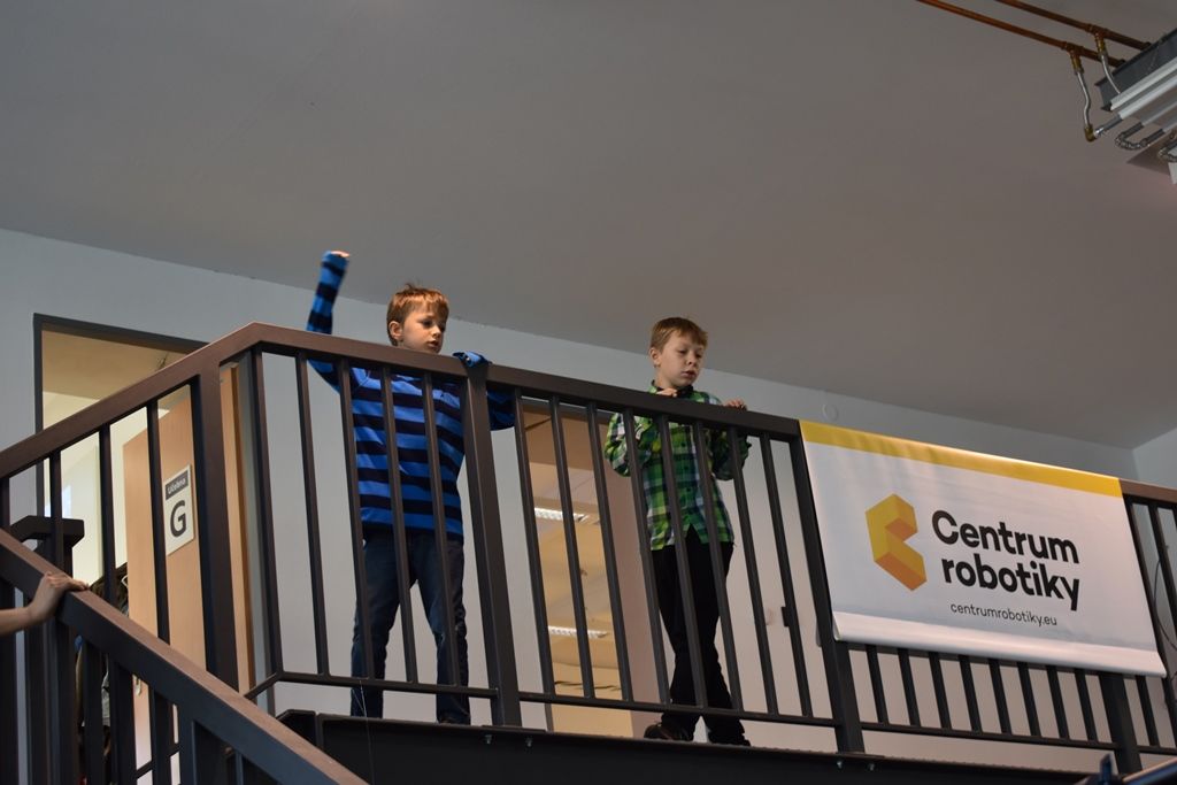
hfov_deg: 29.2
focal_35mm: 69
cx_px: 588
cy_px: 392
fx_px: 2256
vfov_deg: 19.7
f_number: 5.3
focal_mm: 46
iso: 450
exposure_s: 1/80
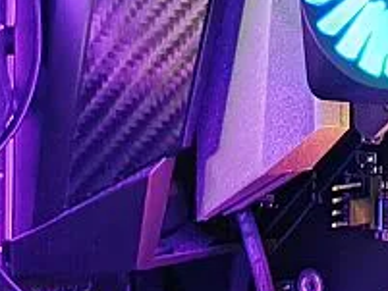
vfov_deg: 7.6
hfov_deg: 9.5
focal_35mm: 195
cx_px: 764
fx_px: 2187
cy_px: -31
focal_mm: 5.56
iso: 100
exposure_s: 5
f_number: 1.6
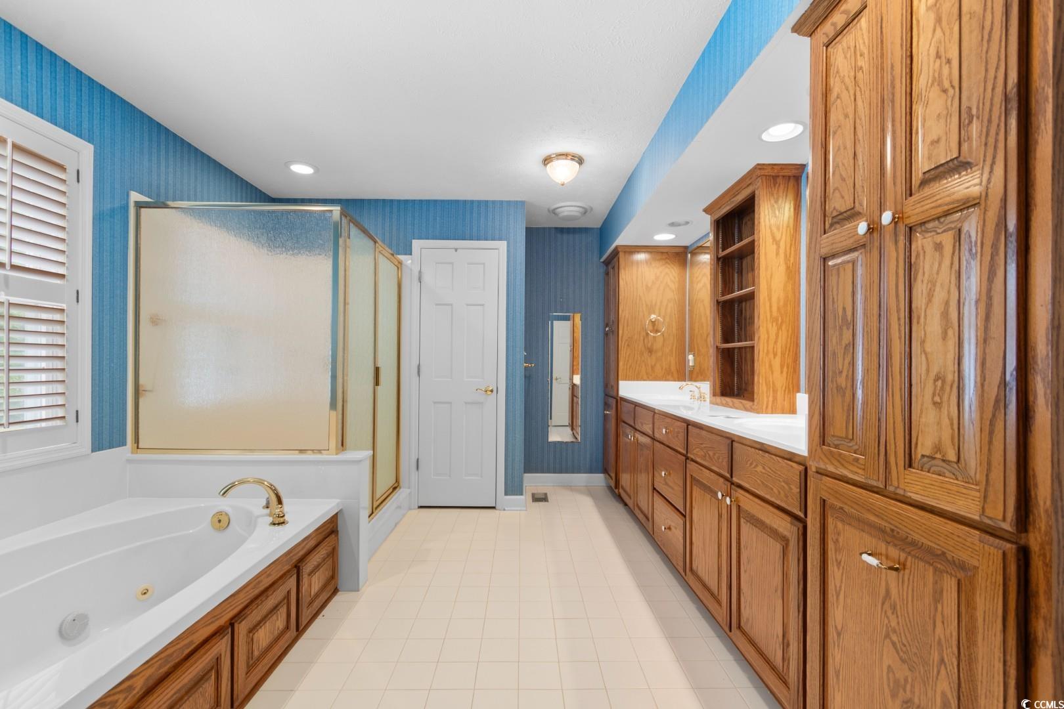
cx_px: 532
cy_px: 354
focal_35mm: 15
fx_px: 443
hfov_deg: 100.4
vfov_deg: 77.3
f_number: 4.5
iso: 100
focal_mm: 10
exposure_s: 2
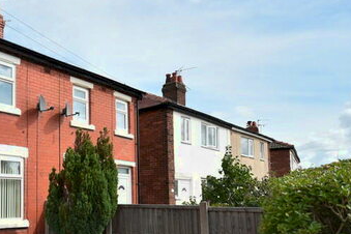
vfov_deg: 41.2
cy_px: 172
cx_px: 22
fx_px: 302
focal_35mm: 31
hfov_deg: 51.6
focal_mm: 10
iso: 100
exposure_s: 1/640
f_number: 4
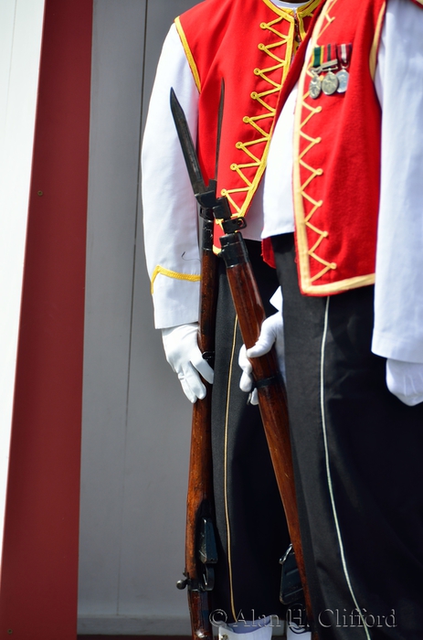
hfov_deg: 4.6
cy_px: 320
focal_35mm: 300
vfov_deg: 6.9
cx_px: 212
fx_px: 5316
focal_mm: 200
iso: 100
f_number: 5.6
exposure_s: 1/400
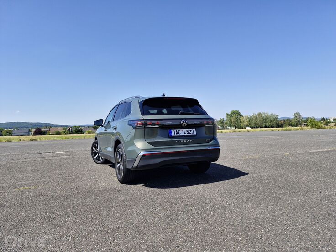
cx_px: 168
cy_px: 126
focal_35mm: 23
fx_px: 223
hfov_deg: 73.9
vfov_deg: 58.9
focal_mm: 5.54
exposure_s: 1/1708
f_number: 1.8
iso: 50
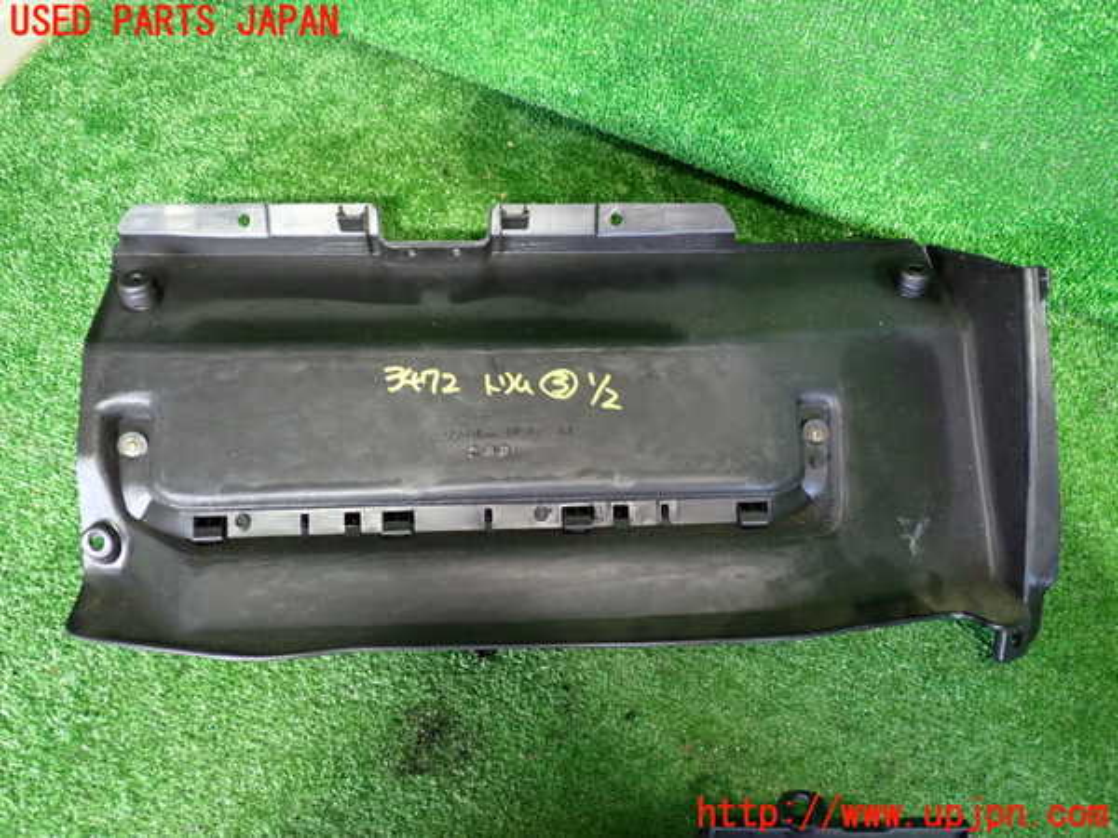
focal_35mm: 32
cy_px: 419
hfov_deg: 56.8
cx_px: 559
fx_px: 1034
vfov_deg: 44.2
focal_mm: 5.79
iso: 800
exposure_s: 1/30
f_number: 2.4
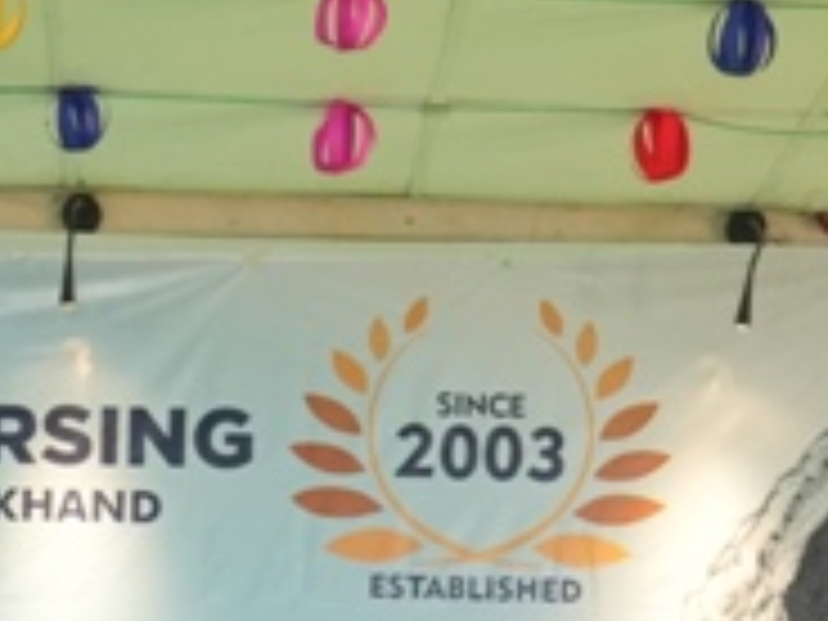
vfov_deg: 9.2
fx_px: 3588
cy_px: 1334
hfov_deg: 13.1
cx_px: 135
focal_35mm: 150
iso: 1250
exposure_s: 1/100
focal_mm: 28
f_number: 2.8
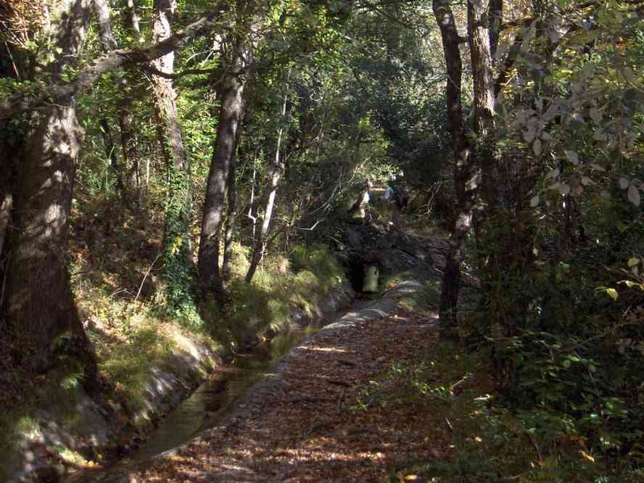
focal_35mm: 70
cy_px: 242
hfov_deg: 27.8
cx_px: 322
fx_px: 1302
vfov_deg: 21.0
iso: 200
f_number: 3.5
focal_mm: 14.3
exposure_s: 1/90
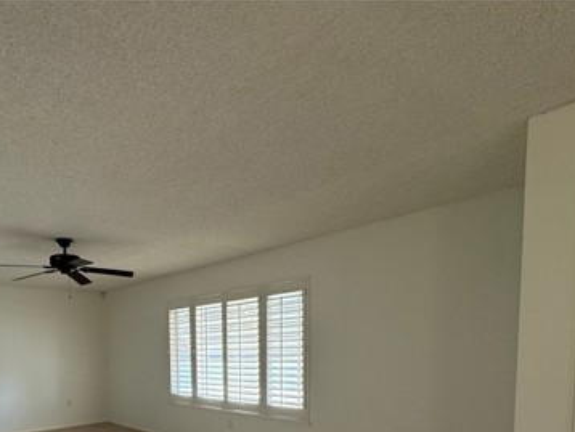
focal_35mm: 25
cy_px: 384
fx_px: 416
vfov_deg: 49.3
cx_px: 154
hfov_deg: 65.7
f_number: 2.2
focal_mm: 2.22
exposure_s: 1/120
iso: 200
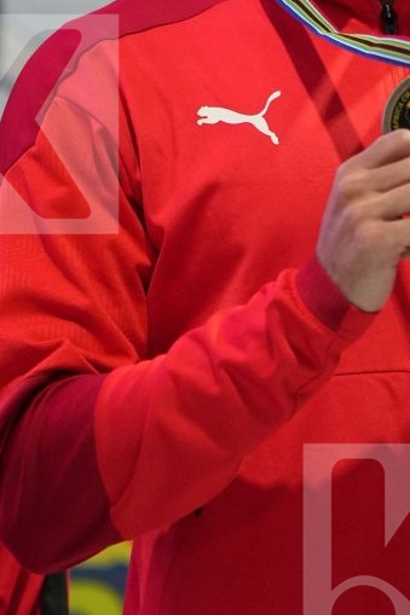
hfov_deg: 2.0
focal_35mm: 674
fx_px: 11521
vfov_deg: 3.1
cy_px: 124
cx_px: 416
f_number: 2.8
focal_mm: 191
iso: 2500
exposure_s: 1/250
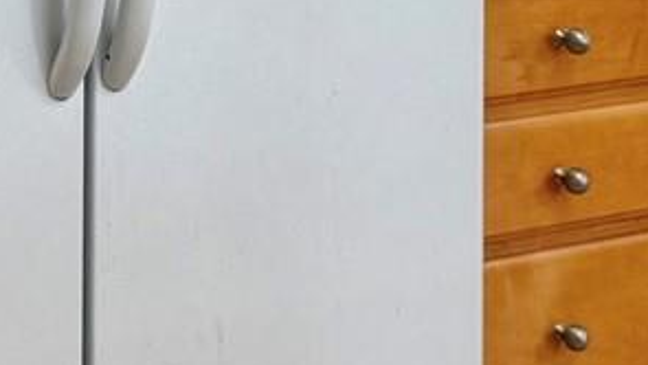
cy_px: -343
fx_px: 2440
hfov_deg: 14.7
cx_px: -81
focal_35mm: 142
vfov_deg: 8.2
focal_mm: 6.76
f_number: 1.78
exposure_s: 1/120
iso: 125
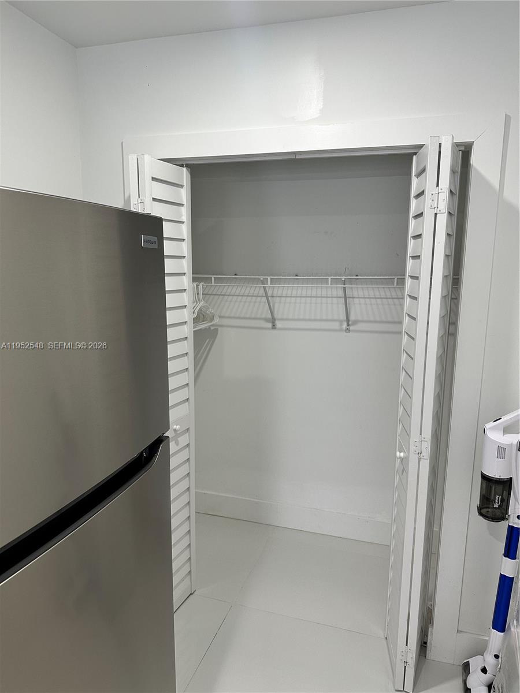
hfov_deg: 56.8
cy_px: 346
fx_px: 481
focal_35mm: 24
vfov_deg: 71.6
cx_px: 260
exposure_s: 1/120
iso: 200
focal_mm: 6.86
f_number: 1.78
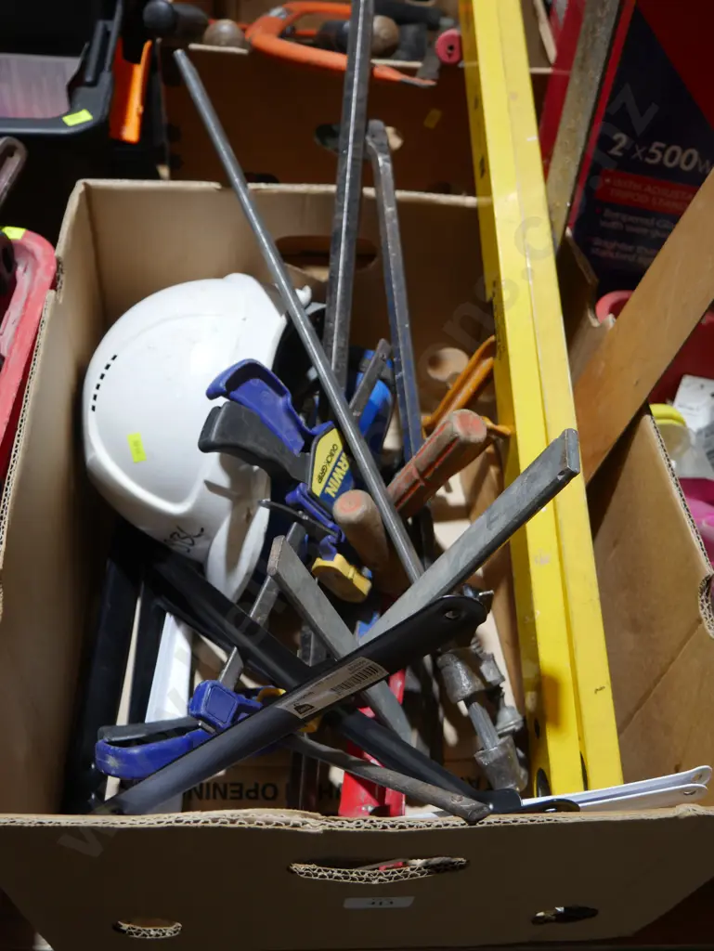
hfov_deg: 44.2
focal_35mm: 32
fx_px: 879
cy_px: 476
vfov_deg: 56.8
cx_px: 357
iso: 320
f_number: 3.6
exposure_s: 1/60
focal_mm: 16
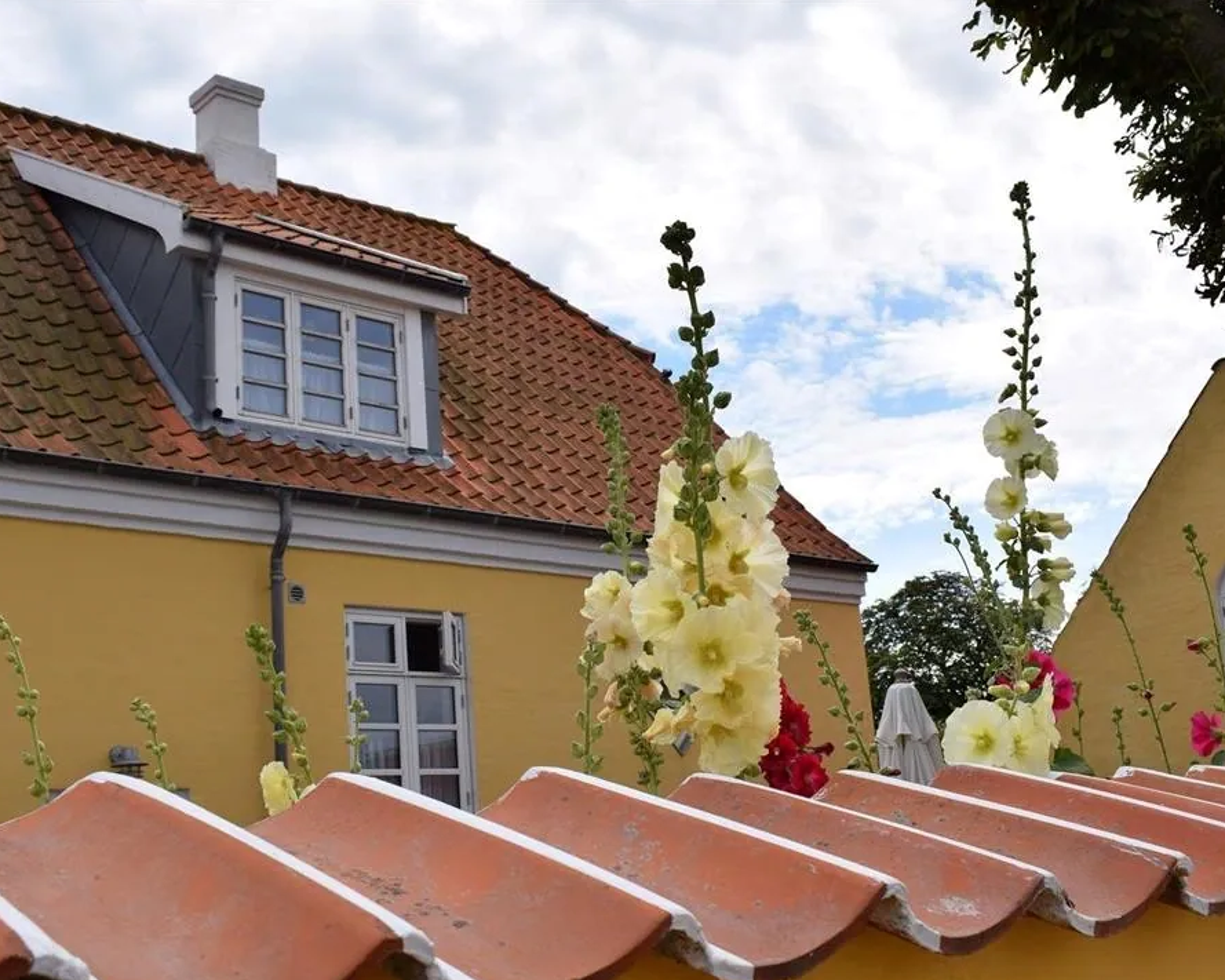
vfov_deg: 36.5
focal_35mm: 41
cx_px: 597
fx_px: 1486
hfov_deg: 44.8
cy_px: 491
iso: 200
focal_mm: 24
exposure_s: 1/500
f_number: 11
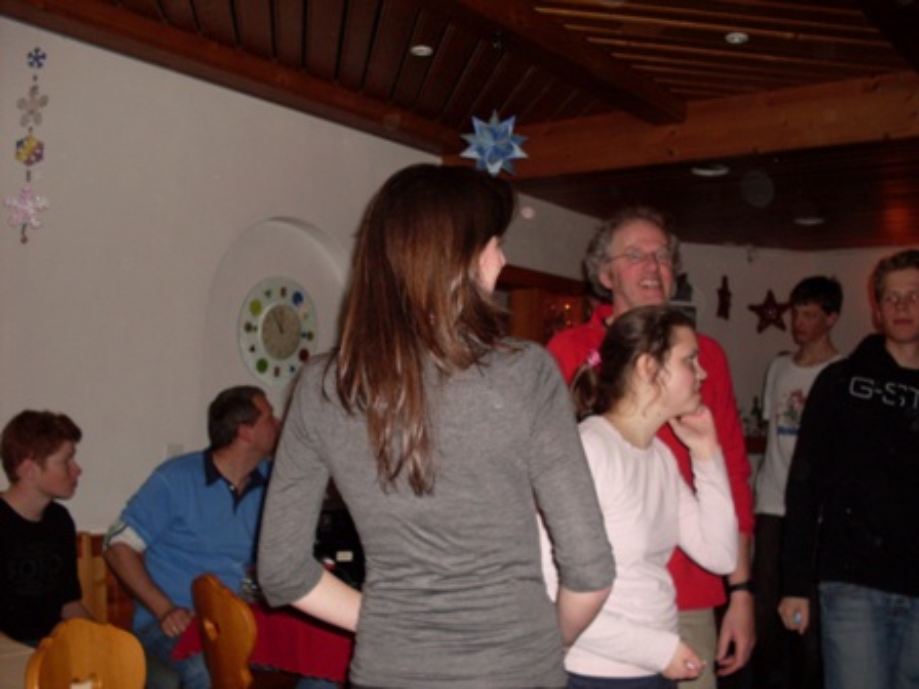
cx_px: 460
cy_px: 344
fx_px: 1009
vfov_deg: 37.7
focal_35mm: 38
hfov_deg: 49.0
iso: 100
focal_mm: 6.3
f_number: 2.8
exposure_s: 1/45
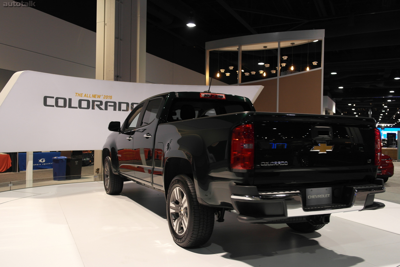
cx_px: 200
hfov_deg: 61.9
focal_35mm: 30
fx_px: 333
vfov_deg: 43.6
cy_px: 134
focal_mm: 20
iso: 400
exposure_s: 1/30
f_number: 3.5
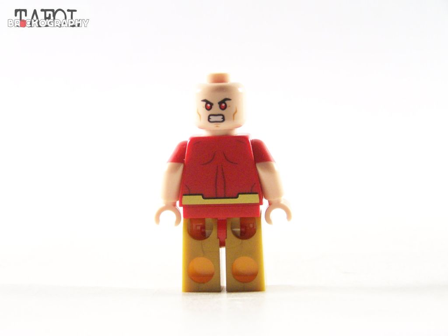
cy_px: 168
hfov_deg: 20.9
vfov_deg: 15.7
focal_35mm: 94
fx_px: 1217
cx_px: 224
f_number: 3.2
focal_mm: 15.6
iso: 400
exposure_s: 1/60
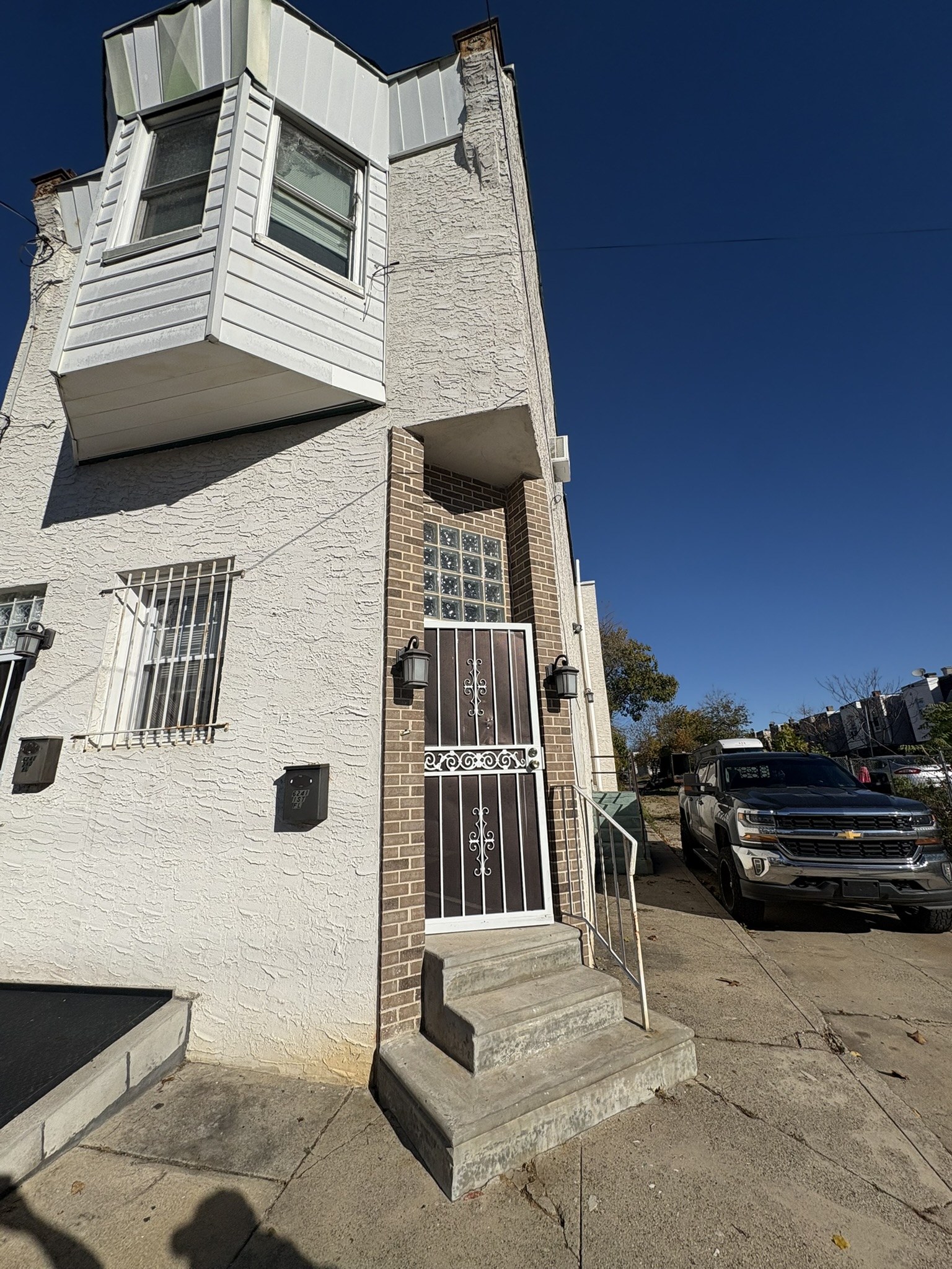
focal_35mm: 14
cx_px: 476
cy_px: 634
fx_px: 513
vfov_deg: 102.1
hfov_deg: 85.7
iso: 50
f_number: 2.2
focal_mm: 2.22
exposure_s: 1/5263
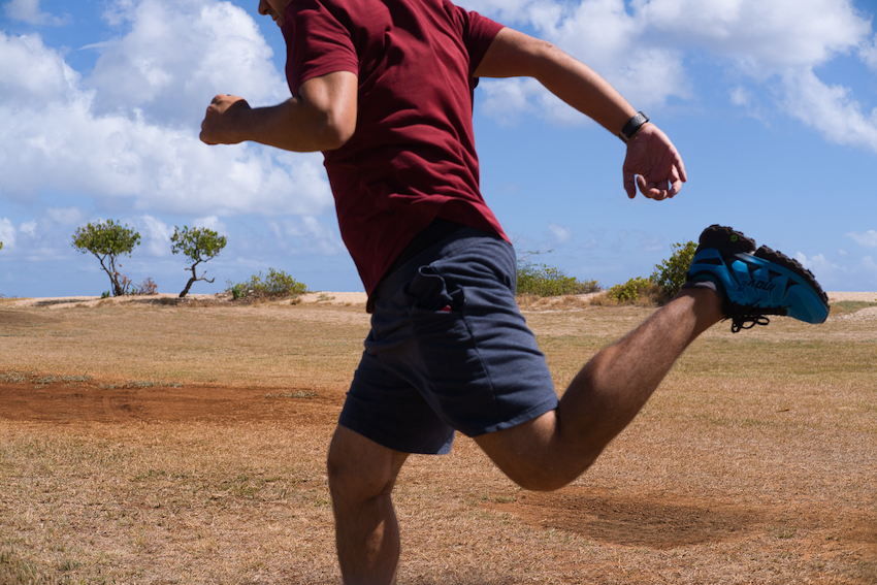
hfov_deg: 37.5
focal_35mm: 53
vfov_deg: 25.5
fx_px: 1291
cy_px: 292
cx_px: 438
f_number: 5.6
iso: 640
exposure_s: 1/4400
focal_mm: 35
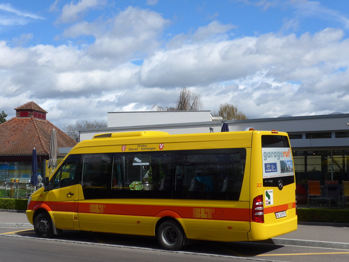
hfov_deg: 34.9
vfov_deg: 26.6
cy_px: 131
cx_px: 174
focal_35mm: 55
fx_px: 555
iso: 80
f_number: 3.4
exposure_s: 1/1600
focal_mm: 11.3
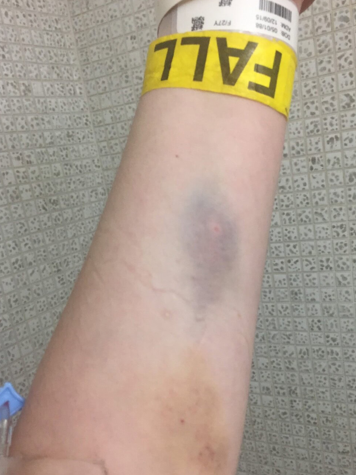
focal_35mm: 36
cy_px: 290
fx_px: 494
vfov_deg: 50.9
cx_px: 193
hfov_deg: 39.6
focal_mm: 4.2
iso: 50
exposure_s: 1/30
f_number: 2.2
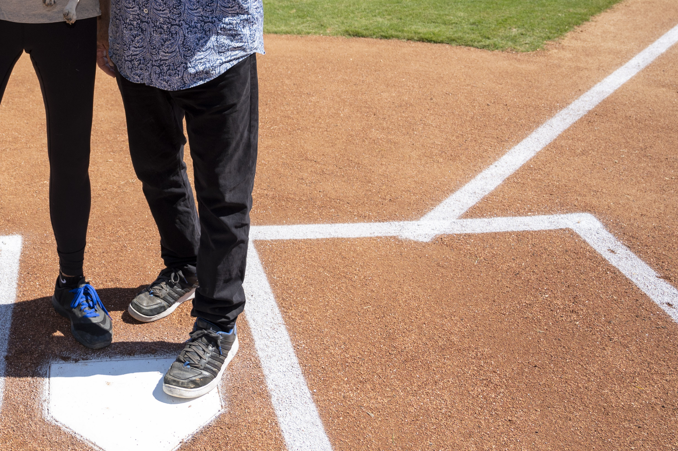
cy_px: 47
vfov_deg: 26.6
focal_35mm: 49
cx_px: 97
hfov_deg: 38.2
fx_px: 922
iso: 320
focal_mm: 24
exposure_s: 1/2000
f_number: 4
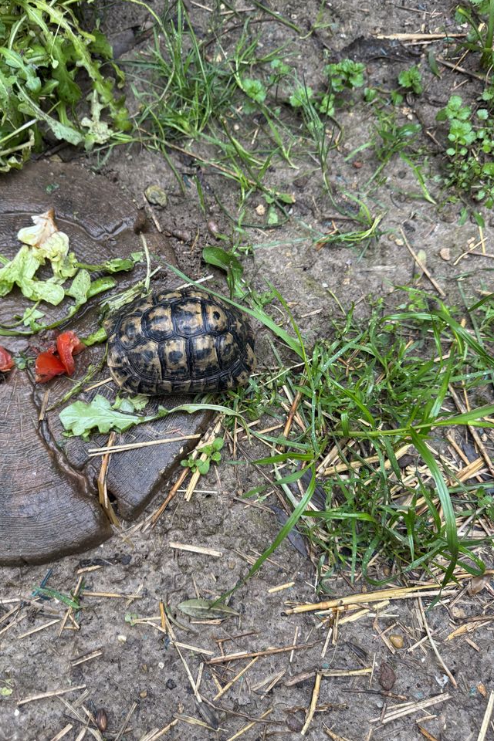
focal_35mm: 26
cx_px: 214
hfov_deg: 49.4
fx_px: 535
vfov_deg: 69.4
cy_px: 358
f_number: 1.78
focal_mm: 6.76
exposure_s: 1/121
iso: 125
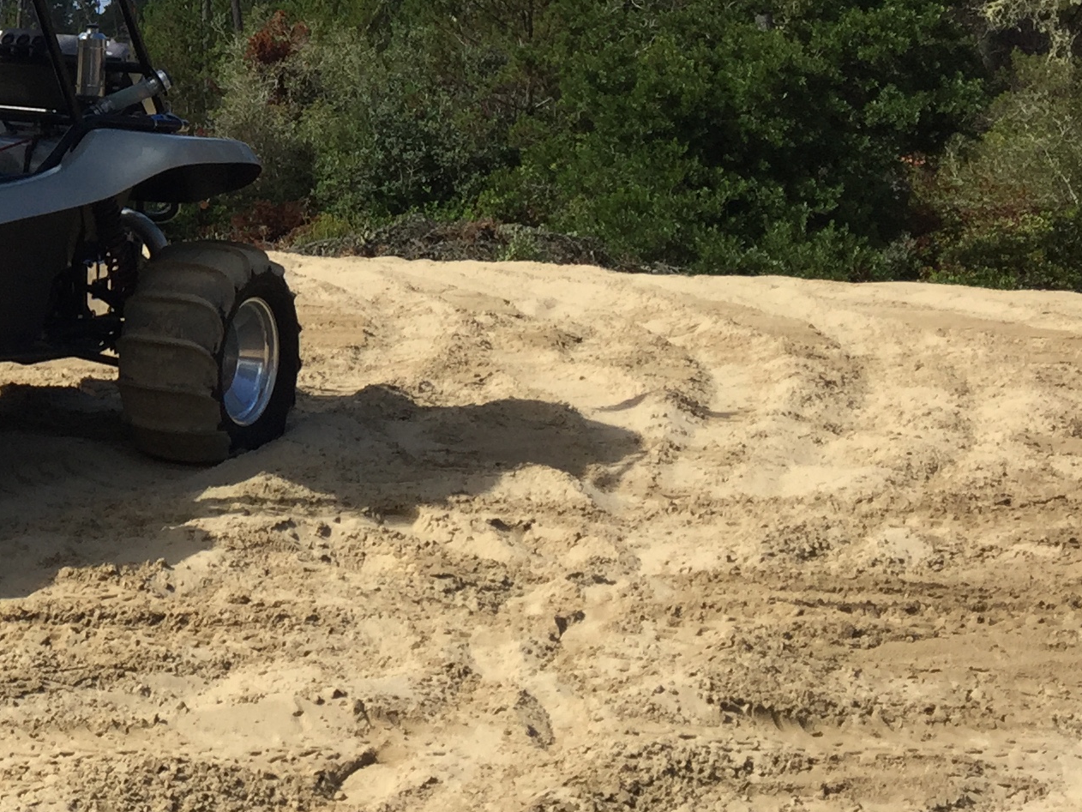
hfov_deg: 23.8
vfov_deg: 19.3
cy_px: 87
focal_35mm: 75
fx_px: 2345
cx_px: -195
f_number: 2.2
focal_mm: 4.15
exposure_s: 1/2326
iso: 32
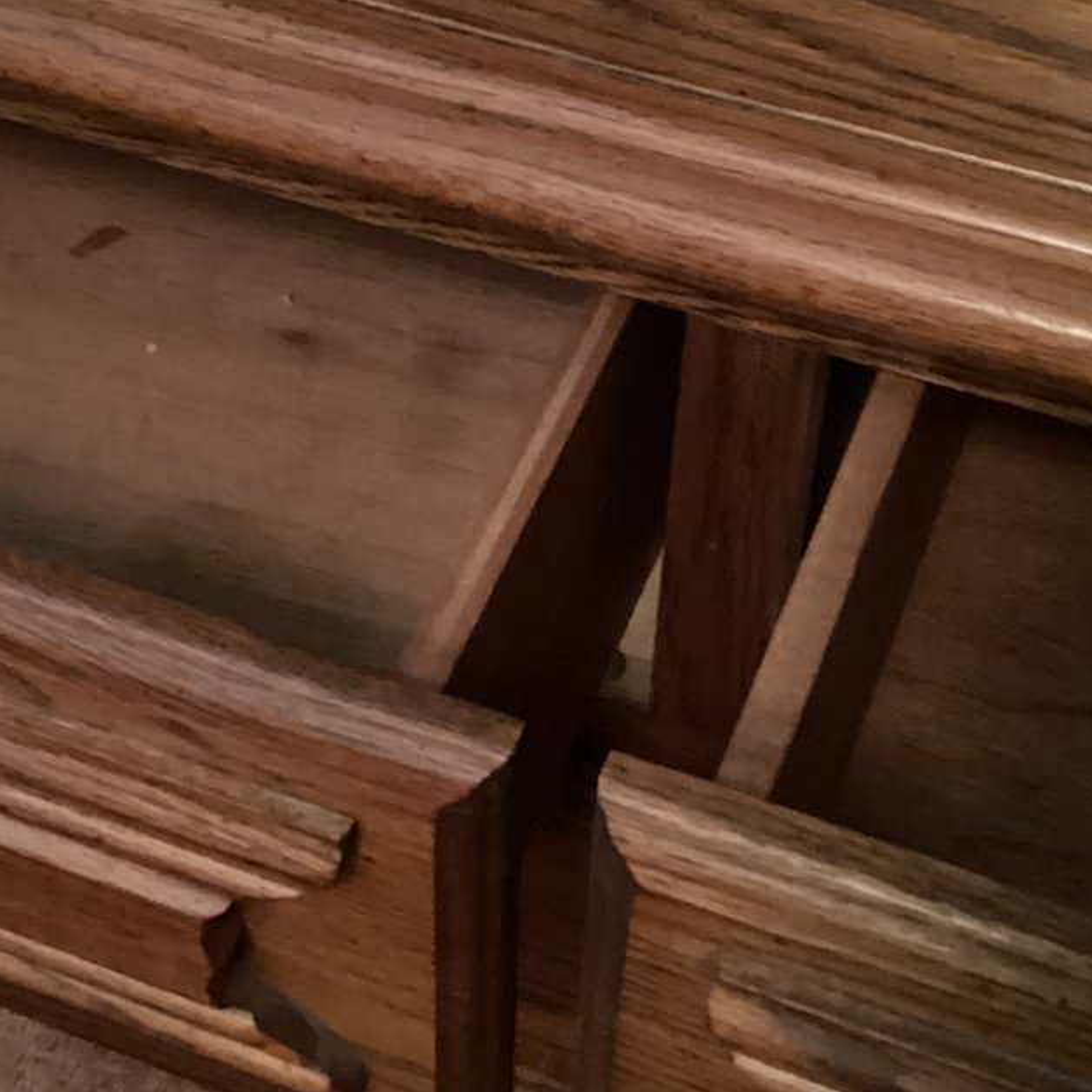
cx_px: 467
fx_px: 2356
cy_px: 260
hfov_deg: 26.1
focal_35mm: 66
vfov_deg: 25.8
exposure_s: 1/15
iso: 800
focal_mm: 3.3
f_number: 2.4
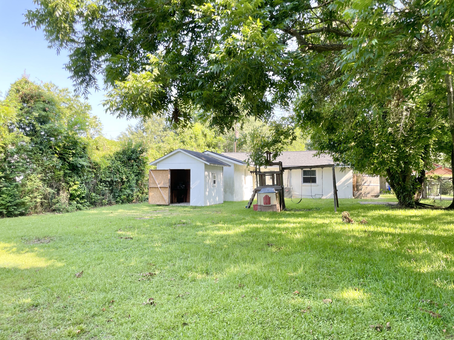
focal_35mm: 26
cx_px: 227
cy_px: 170
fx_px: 341
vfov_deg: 53.1
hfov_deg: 67.3
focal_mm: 4.2
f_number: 1.6
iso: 32
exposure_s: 1/262
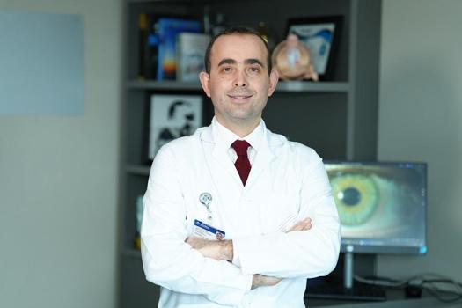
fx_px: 1270
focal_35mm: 99
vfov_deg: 13.8
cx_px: 231
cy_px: 154
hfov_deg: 20.6
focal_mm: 99
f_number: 3.2
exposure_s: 1/125
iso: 500
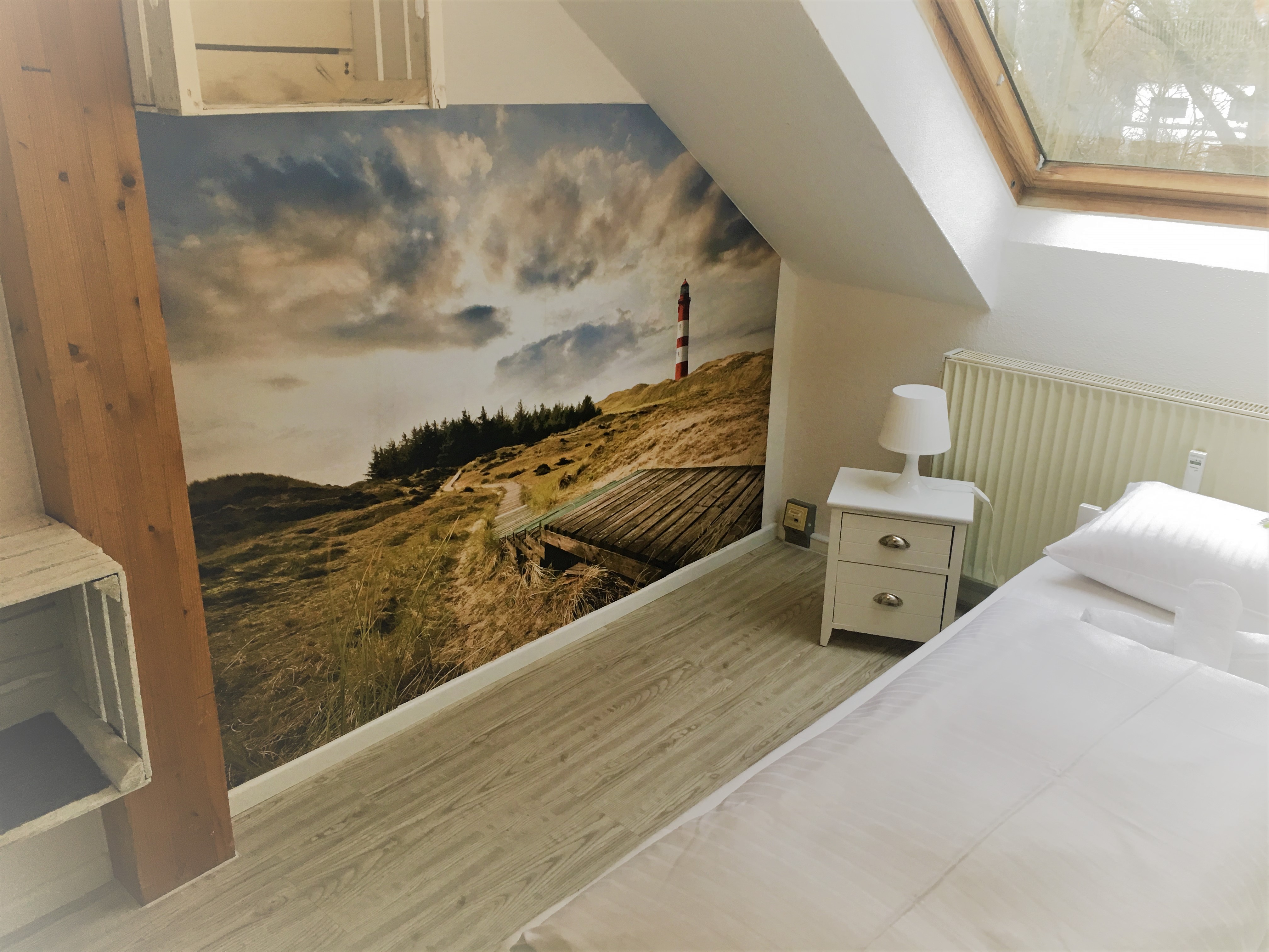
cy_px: 476
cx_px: 634
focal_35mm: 29
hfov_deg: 61.7
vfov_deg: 48.2
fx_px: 1063
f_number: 2.2
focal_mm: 4.15
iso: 50
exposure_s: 1/33
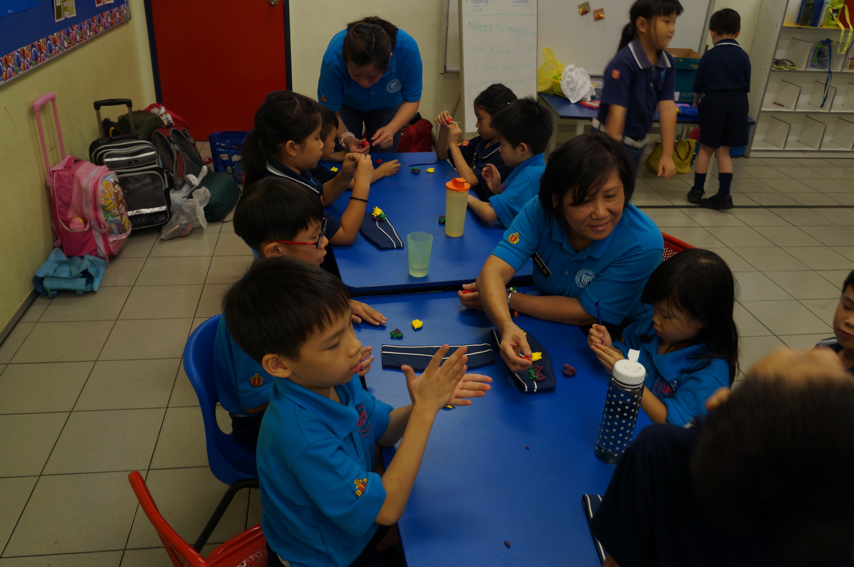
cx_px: 427
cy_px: 284
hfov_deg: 64.6
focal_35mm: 28
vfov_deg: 45.5
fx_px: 675
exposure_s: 1/60
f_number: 4
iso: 200
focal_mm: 19
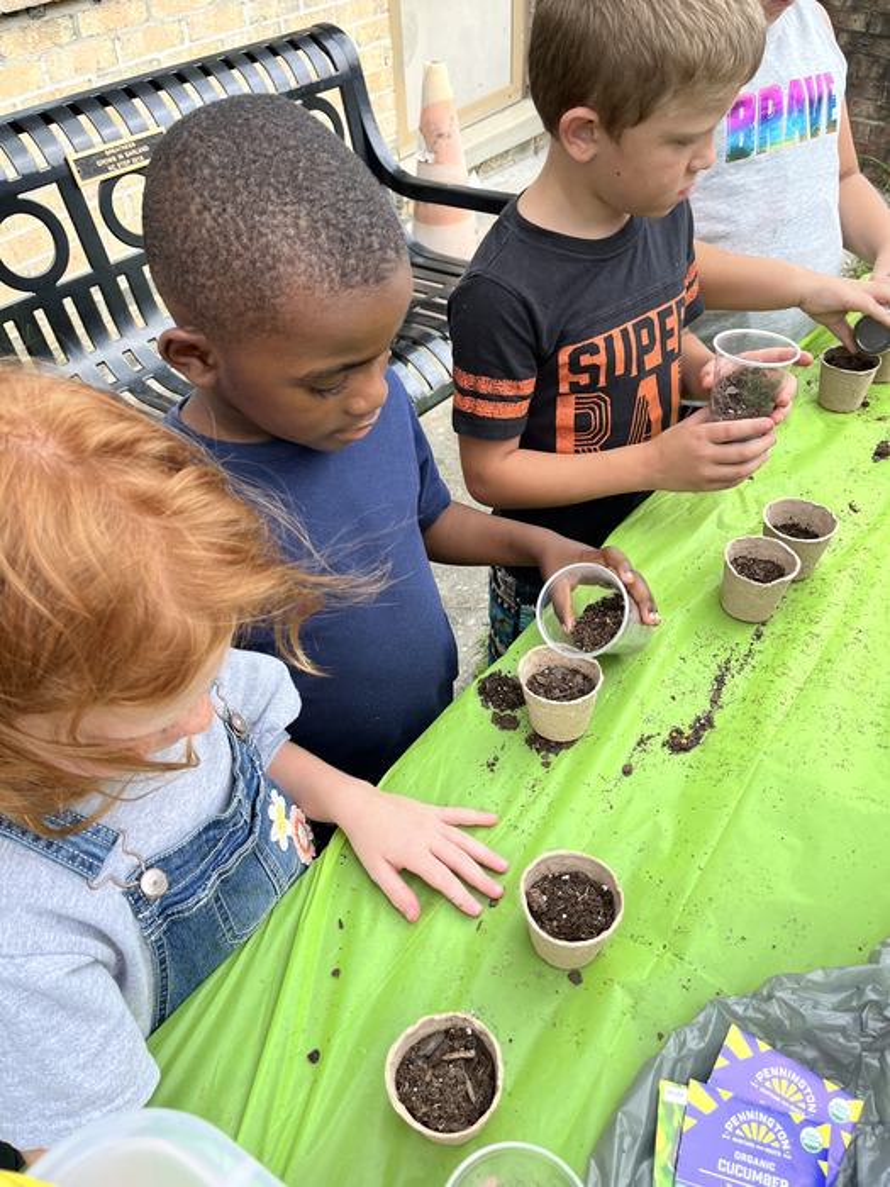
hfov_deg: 53.1
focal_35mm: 26
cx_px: 445
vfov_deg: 67.3
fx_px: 891
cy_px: 594
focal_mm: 5.1
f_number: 1.6
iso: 50
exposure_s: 1/810
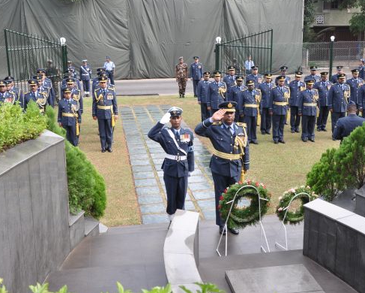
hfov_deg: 41.1
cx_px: 204
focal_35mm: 45
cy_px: 146
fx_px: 486
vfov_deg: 33.5
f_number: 8
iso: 250
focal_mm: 26
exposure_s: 1/125
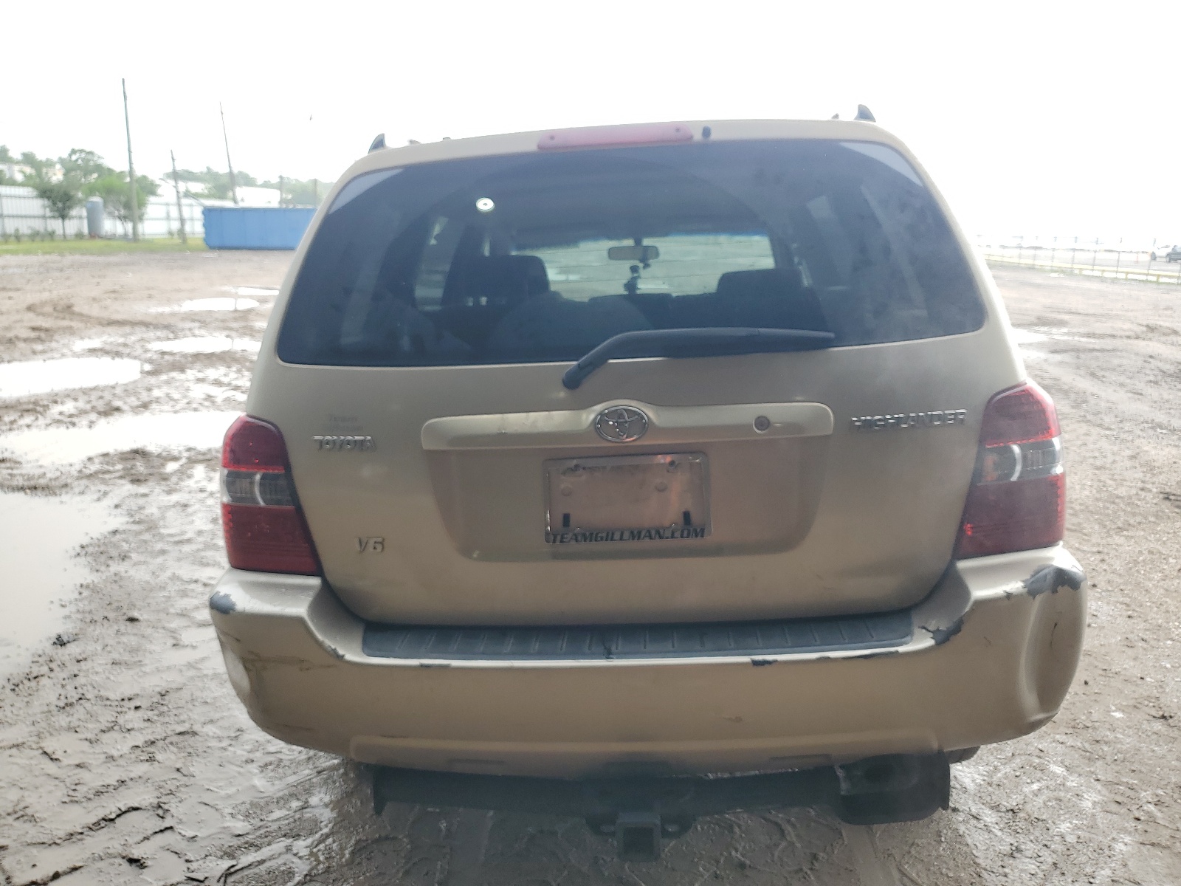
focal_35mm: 26
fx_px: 887
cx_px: 590
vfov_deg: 53.1
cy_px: 443
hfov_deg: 67.3
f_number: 1.5
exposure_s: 1/625
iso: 50
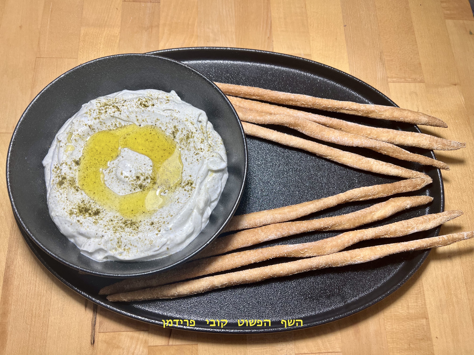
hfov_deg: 67.3
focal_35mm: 26
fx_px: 356
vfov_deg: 53.1
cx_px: 237
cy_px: 178
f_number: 1.5
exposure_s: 1/473
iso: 50
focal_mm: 5.7
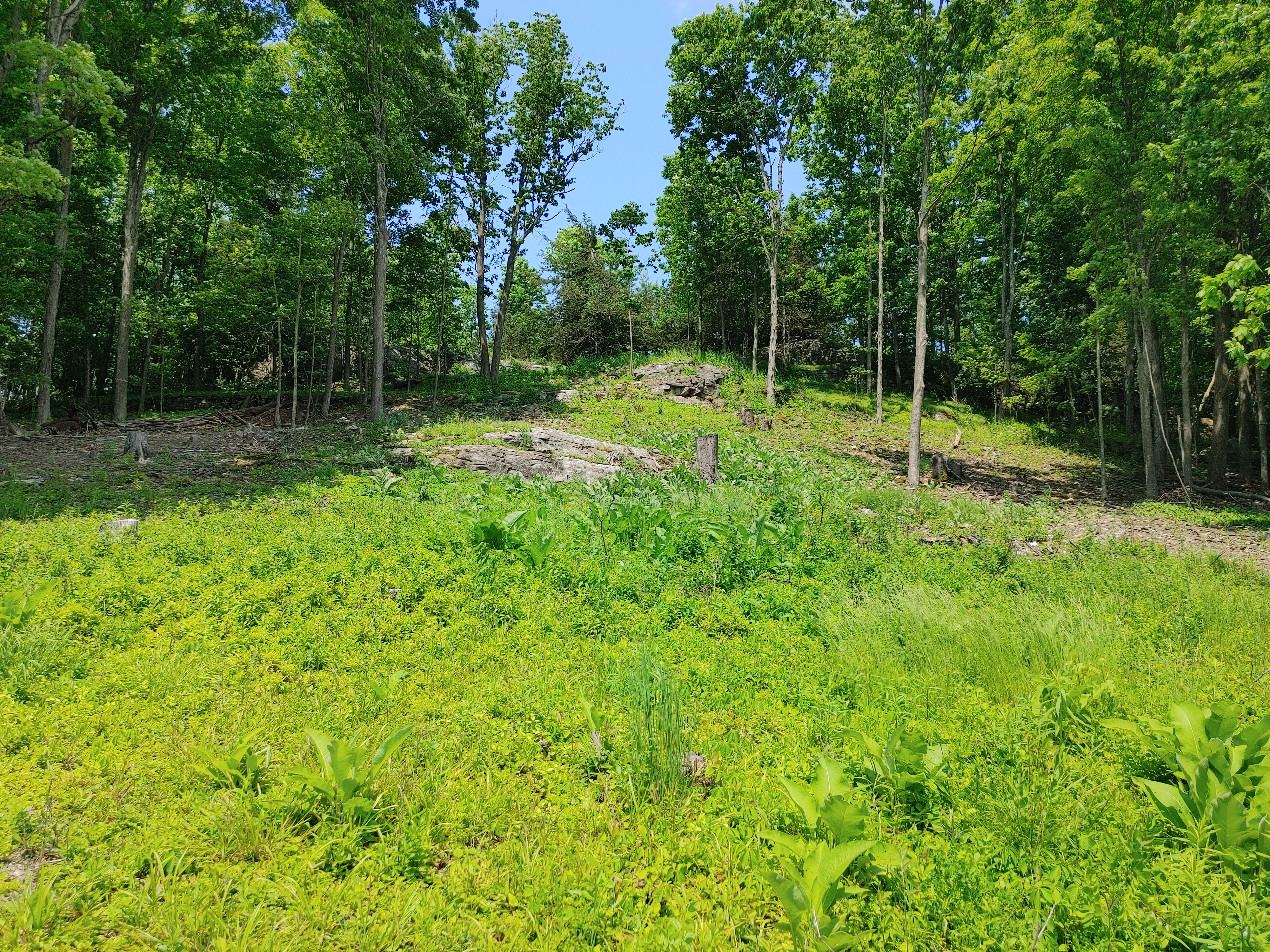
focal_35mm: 26
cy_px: 476
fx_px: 954
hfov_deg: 67.3
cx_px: 635
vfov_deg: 53.1
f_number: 1.8
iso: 50
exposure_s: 1/1299
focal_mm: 4.81
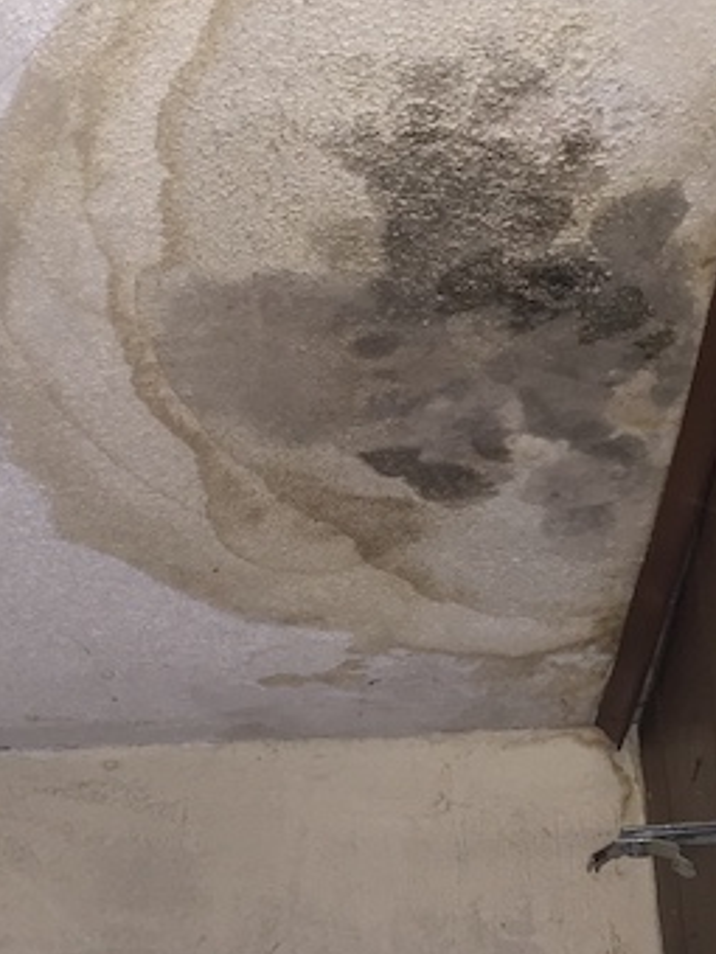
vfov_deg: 21.5
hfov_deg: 16.2
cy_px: 400
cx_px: 486
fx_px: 2510
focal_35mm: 91
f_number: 2.2
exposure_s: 1/17
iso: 50
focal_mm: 4.15
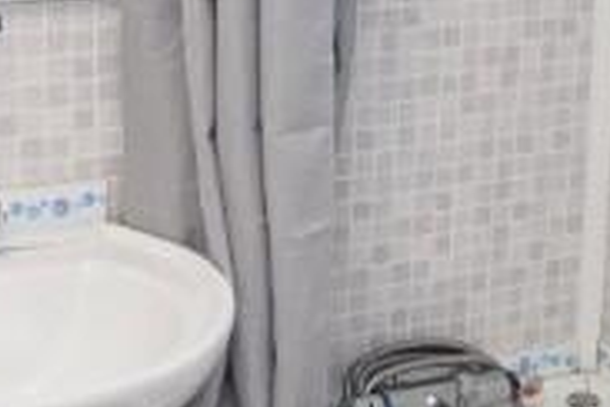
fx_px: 1423
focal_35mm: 84
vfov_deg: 16.3
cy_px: 225
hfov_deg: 24.1
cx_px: 223
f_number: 4
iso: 1600
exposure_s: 1/160
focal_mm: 10
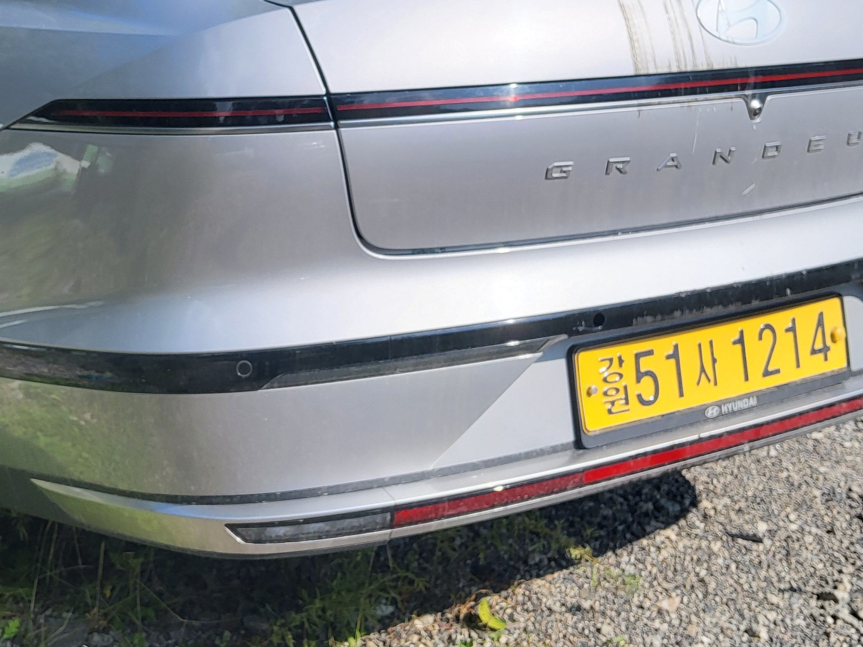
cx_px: 300
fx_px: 1271
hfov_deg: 37.2
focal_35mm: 51
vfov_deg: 28.2
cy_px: 164
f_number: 1.8
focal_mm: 3.98
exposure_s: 1/666
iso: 12
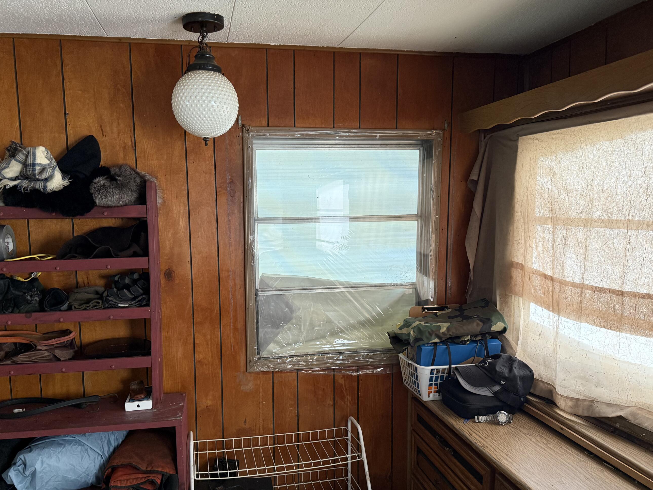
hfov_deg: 63.3
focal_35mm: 28
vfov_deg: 49.6
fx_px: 528
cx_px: 295
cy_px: 284
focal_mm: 6.76
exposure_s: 1/60
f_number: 1.78
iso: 250
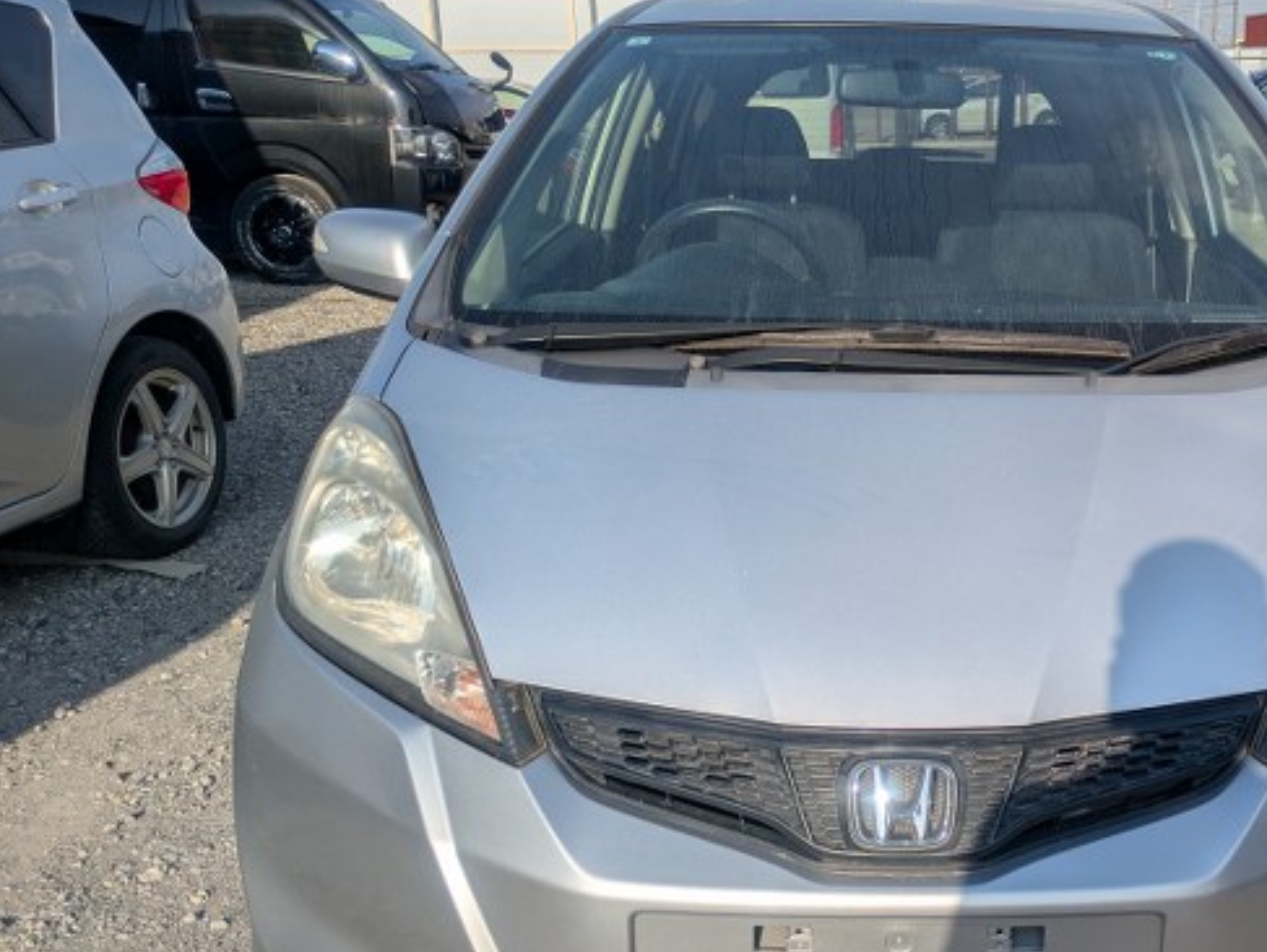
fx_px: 1502
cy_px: 538
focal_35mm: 41
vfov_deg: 35.1
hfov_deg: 44.7
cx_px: 896
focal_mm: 5.43
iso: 57
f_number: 1.89
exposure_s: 1/4184
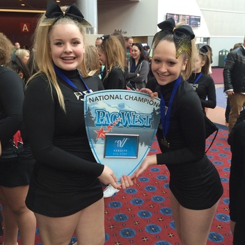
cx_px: 123
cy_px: 105
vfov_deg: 47.1
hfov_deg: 47.2
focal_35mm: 35
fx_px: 280
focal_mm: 4.15
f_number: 2.2
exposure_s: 1/30
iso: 50
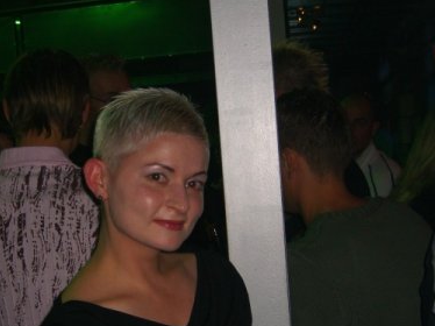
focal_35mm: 61
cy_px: 224
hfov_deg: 31.7
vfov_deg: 23.9
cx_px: 198
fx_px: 766
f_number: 2.8
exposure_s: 1/60
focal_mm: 7.9
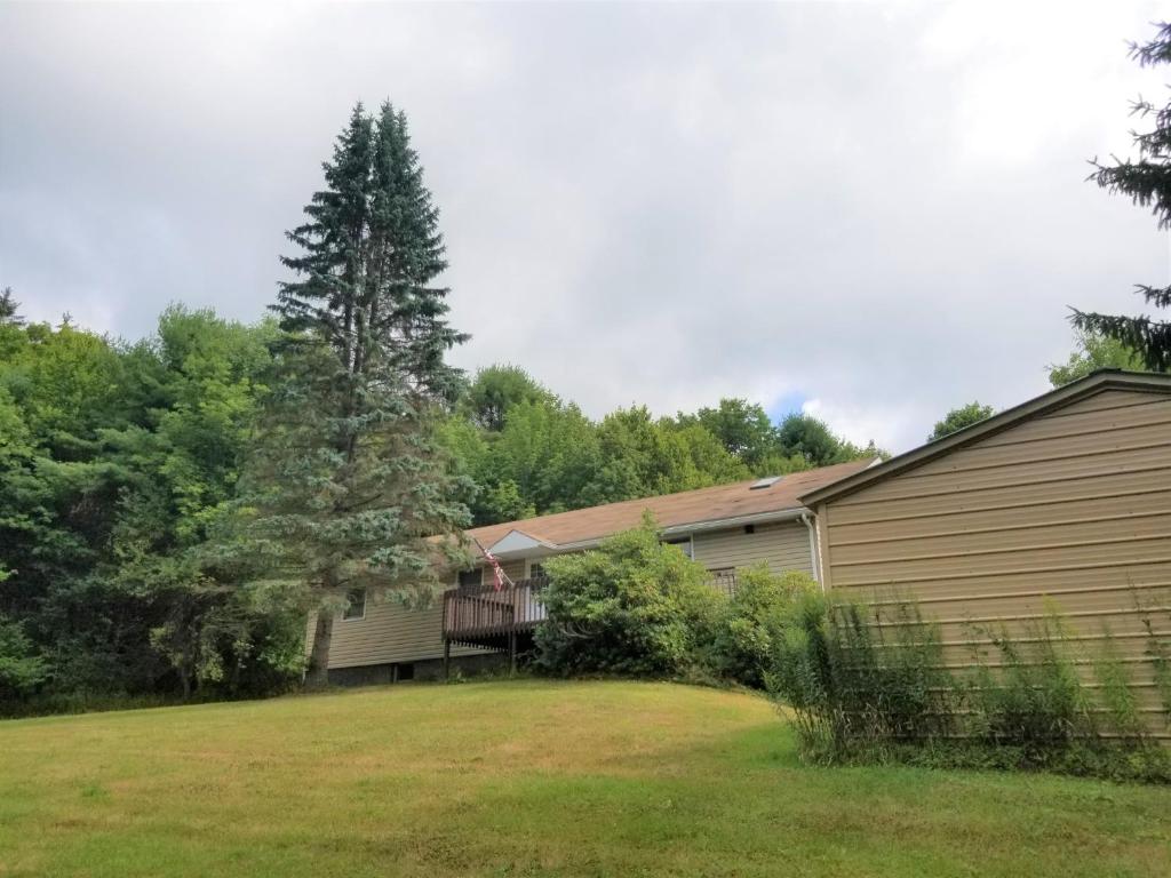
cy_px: 439
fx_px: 880
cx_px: 586
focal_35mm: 26
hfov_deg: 67.3
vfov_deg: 53.1
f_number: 1.7
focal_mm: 4.25
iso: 50
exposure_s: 1/3032
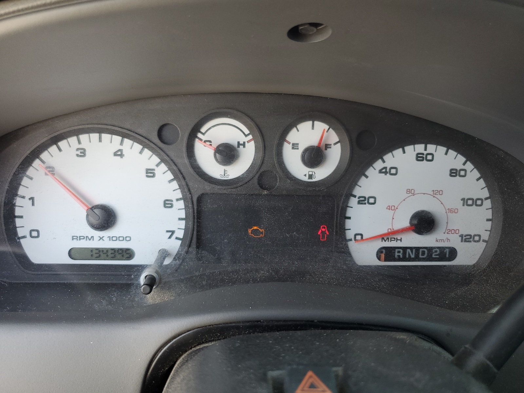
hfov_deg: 67.3
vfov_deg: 53.1
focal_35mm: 26
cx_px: 262
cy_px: 196
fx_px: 394
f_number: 1.5
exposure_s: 1/139
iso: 50
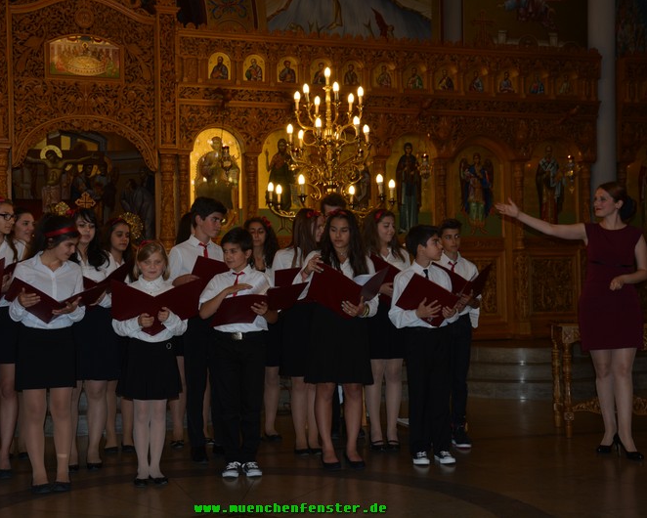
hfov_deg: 36.6
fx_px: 977
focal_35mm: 51
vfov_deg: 29.7
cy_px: 259
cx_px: 293
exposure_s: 1/30
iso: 200
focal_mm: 30
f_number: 5.6
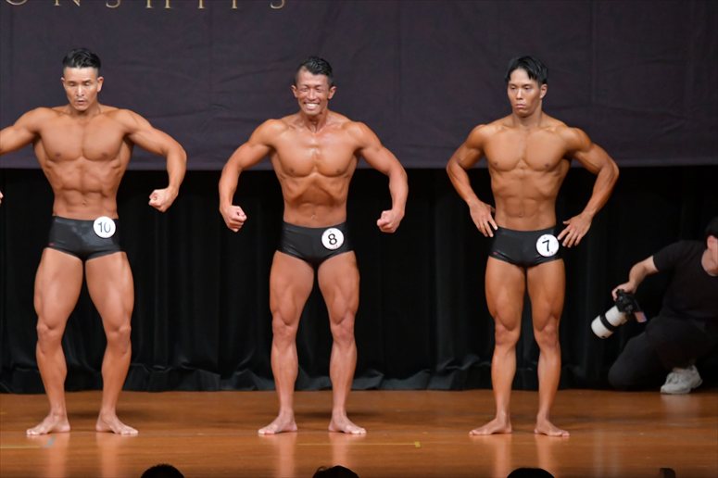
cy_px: 239
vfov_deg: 5.1
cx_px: 359
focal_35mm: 270
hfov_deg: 7.6
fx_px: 5382
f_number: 5.6
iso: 5000
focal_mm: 180
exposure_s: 1/400
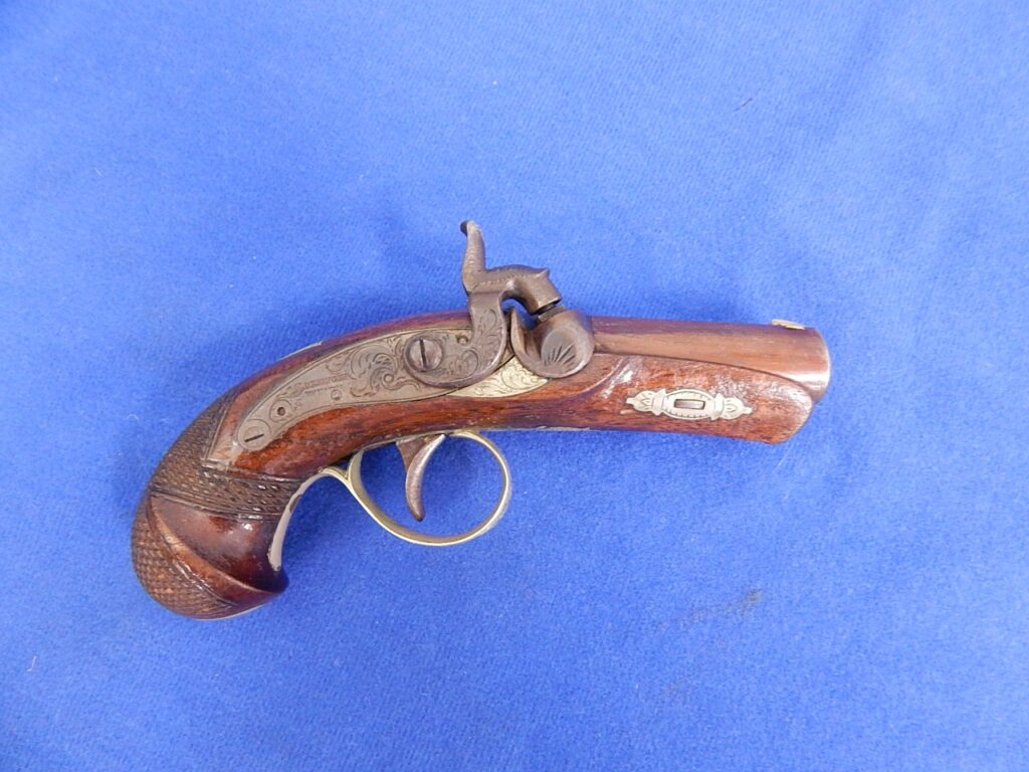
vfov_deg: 61.1
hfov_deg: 76.4
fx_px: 654
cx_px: 514
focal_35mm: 22
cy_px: 386
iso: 500
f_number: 3
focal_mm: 4
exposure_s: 1/8
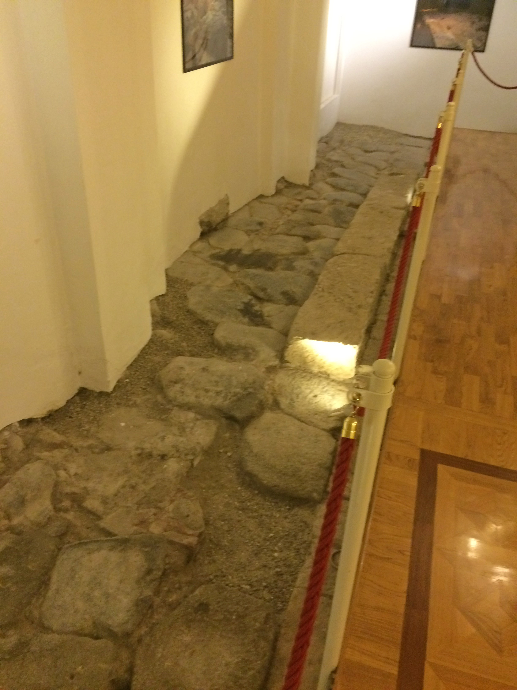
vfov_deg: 61.7
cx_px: 258
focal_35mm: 29
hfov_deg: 48.2
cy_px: 345
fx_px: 577
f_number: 2.2
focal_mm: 4.15
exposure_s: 1/17
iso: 250
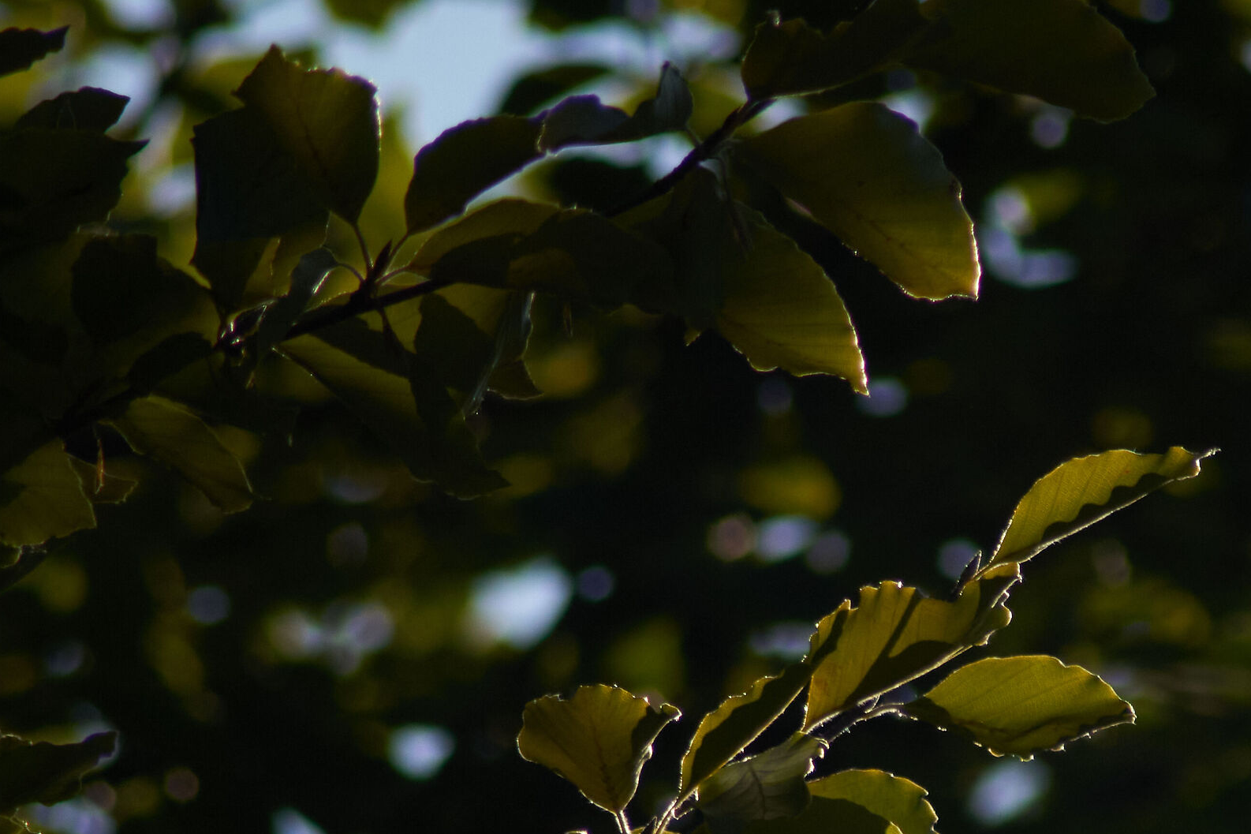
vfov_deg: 1.0
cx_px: 879
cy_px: 624
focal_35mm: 1362
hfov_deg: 1.5
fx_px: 47321
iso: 1000
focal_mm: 600
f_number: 11
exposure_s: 1/2500
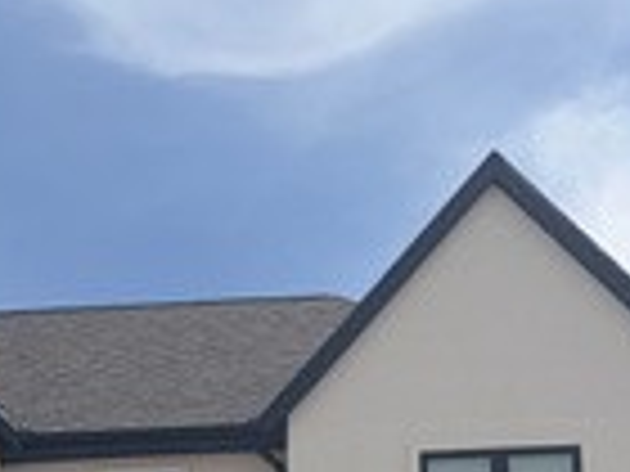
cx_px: -212
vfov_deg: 11.8
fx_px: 2166
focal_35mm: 119
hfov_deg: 15.7
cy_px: 742
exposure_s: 1/6993
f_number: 1.6
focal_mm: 5.96
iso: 64
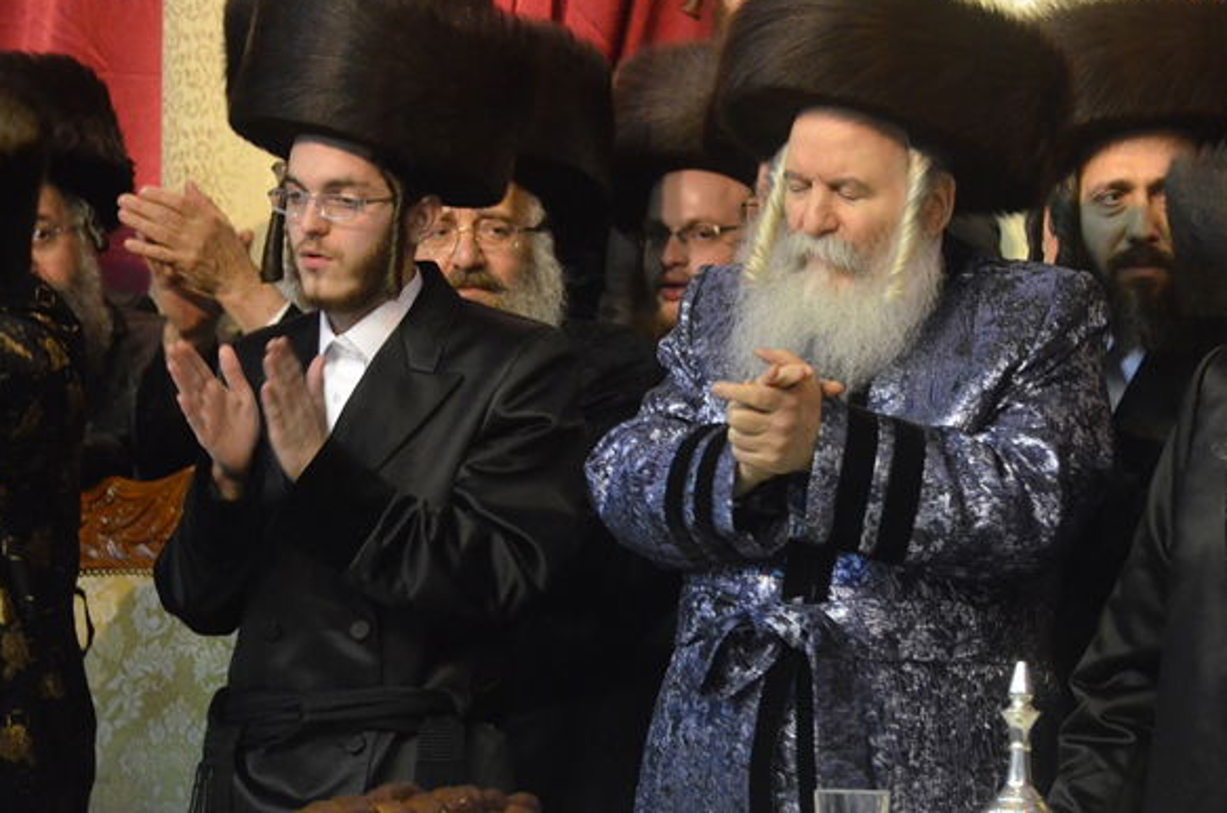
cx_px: 753
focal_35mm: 309
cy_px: 444
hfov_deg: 6.7
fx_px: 10509
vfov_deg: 4.4
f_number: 4.8
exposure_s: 1/160
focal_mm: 150
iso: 3200
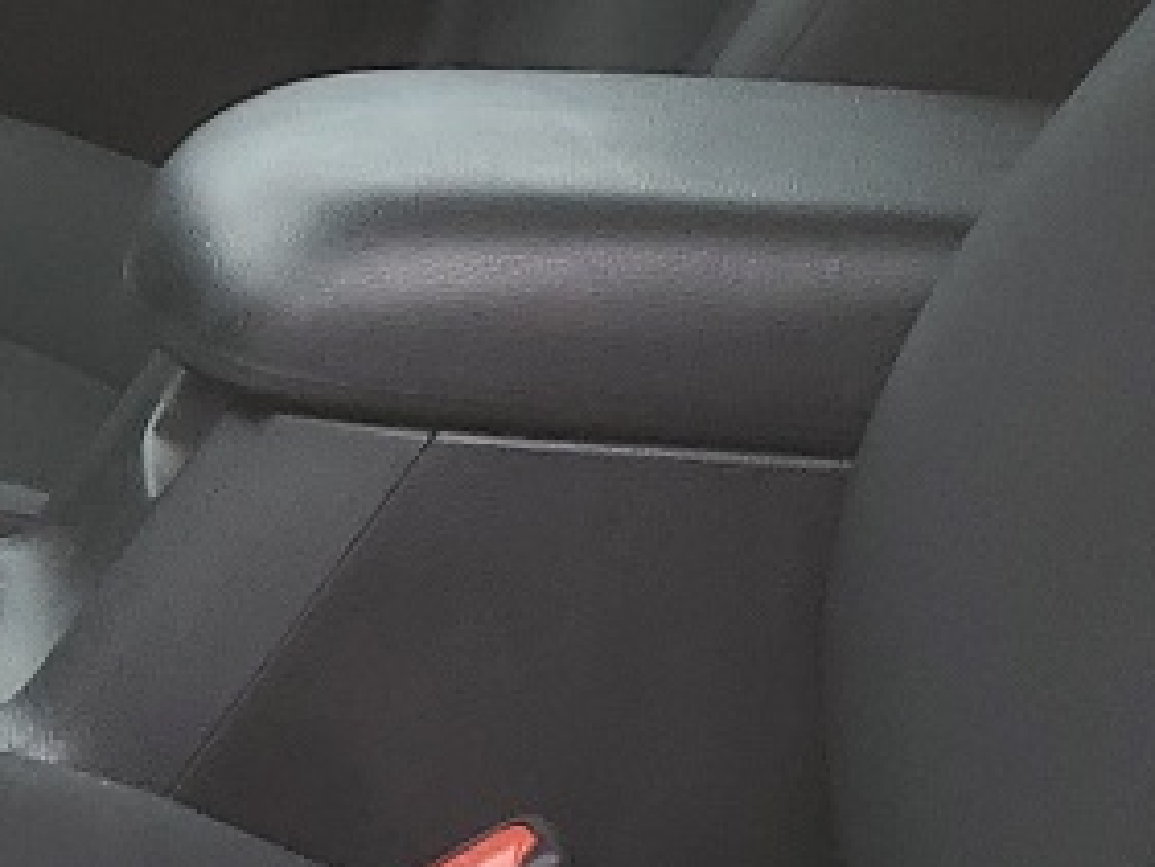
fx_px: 4940
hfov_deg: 12.3
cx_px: -871
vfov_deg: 10.0
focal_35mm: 148
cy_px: 625
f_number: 1.5
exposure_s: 1/143
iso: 50
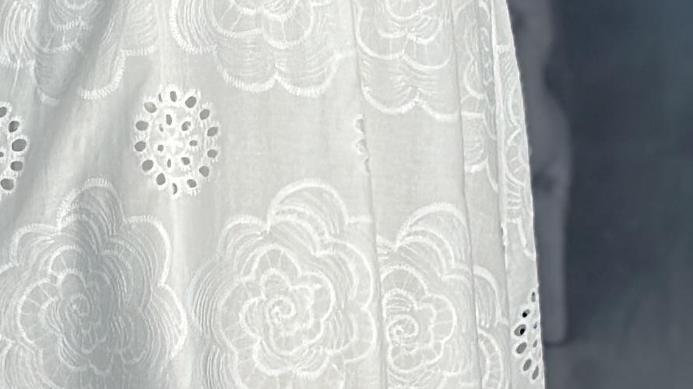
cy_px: -5
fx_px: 4354
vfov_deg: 5.1
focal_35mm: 237
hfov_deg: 9.1
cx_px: 199
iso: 80
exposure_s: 1/183
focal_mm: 6.86
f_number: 1.78
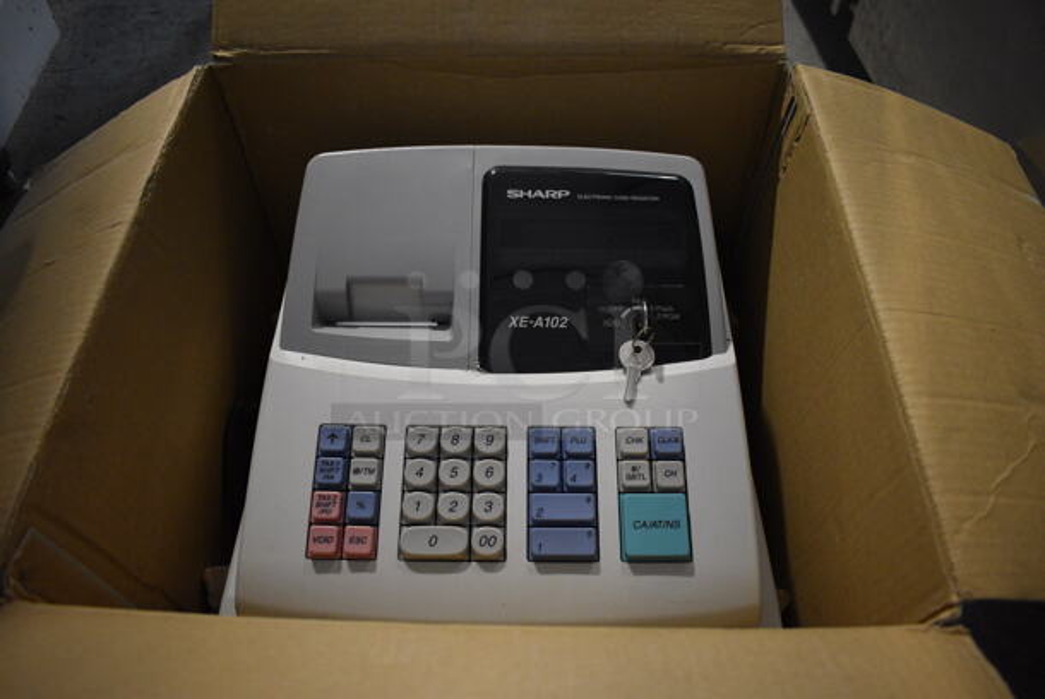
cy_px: 350
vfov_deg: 48.0
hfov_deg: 67.3
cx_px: 522
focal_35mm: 27
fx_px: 784
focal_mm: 18
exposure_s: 1/125
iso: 2200
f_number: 3.5
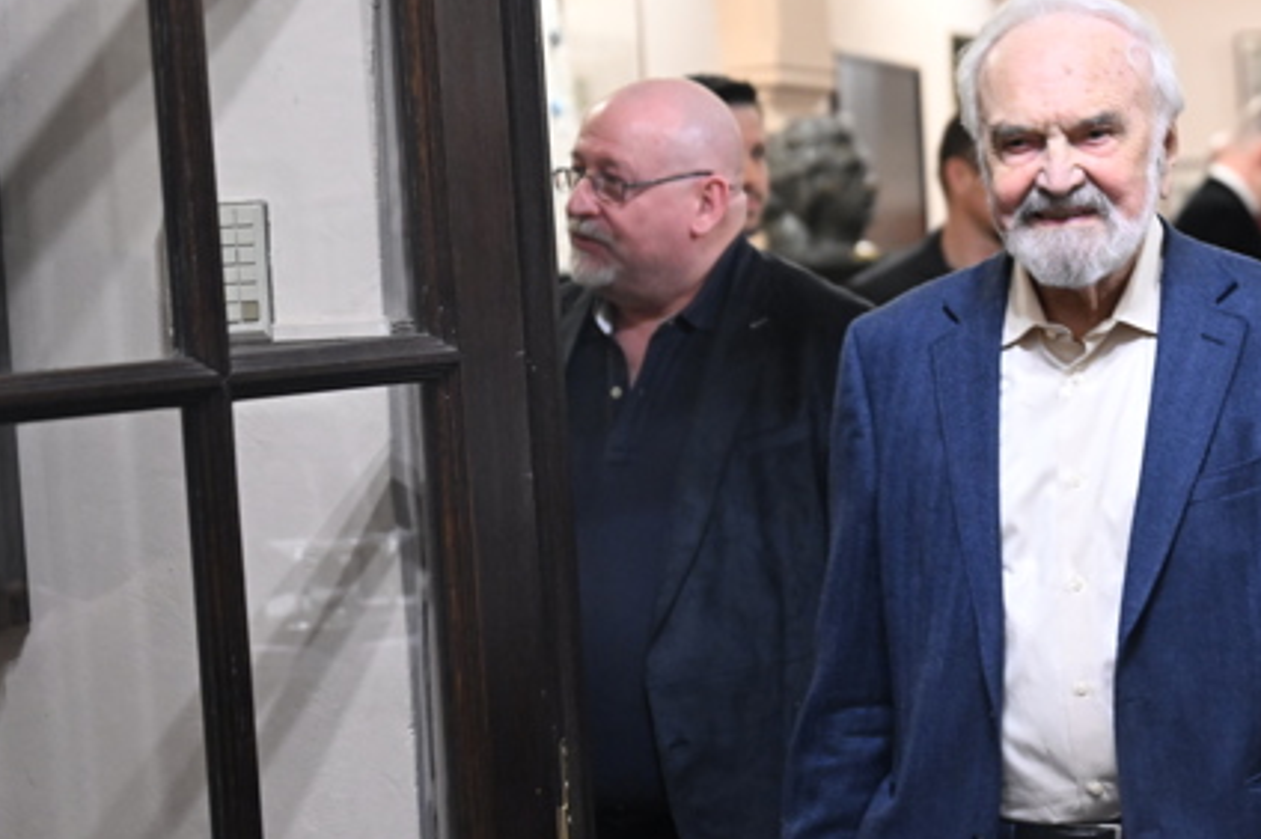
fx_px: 3990
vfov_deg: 12.0
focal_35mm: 114
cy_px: 470
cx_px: 987
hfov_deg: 17.8
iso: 4000
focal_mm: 70
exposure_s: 1/125
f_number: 2.8
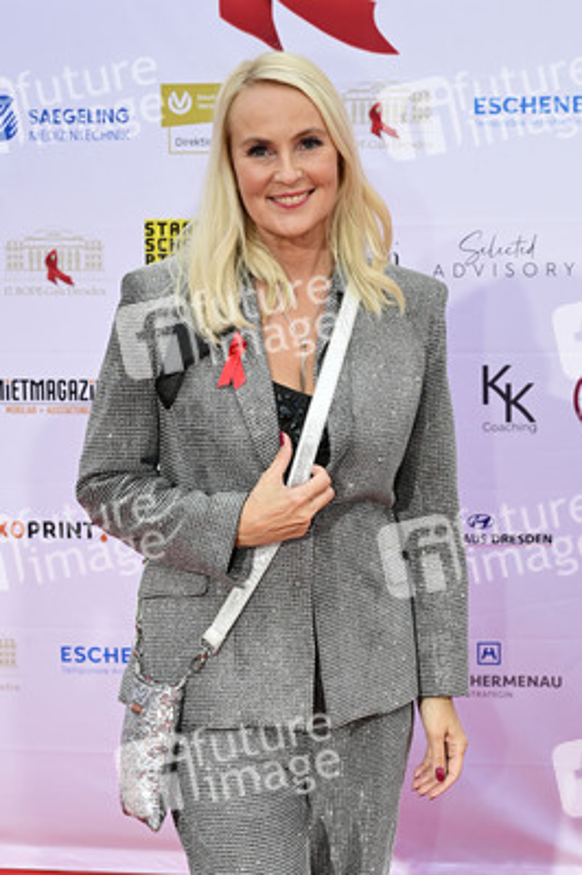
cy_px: 438
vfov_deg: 36.3
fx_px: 1336
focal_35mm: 55
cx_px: 291
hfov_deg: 24.6
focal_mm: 55
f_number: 8
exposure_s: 1/200
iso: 800
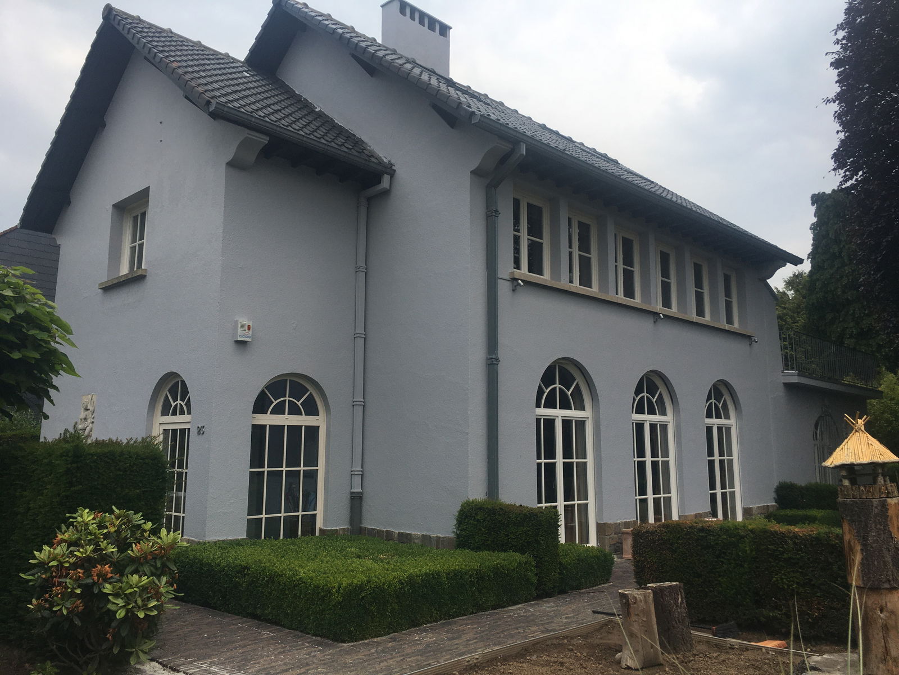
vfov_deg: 48.2
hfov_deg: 61.7
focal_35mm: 29
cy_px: 338
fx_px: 753
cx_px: 450
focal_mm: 4.15
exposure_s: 1/1832
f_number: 2.2
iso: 25
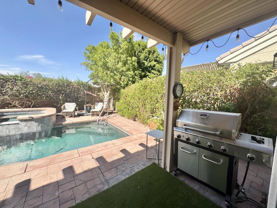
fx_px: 112
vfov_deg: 85.7
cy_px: 104
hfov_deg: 102.1
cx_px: 138
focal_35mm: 14
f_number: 2.2
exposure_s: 1/1236
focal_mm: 2.22
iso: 50
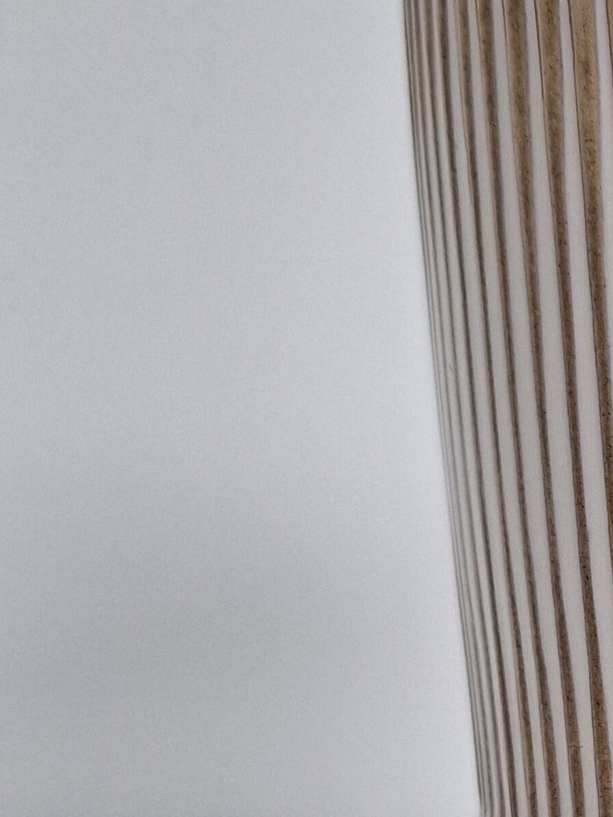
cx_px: 1003
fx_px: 1842
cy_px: 657
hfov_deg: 16.6
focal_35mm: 78
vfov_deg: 24.6
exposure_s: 1/50
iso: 40
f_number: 1.8
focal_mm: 5.54
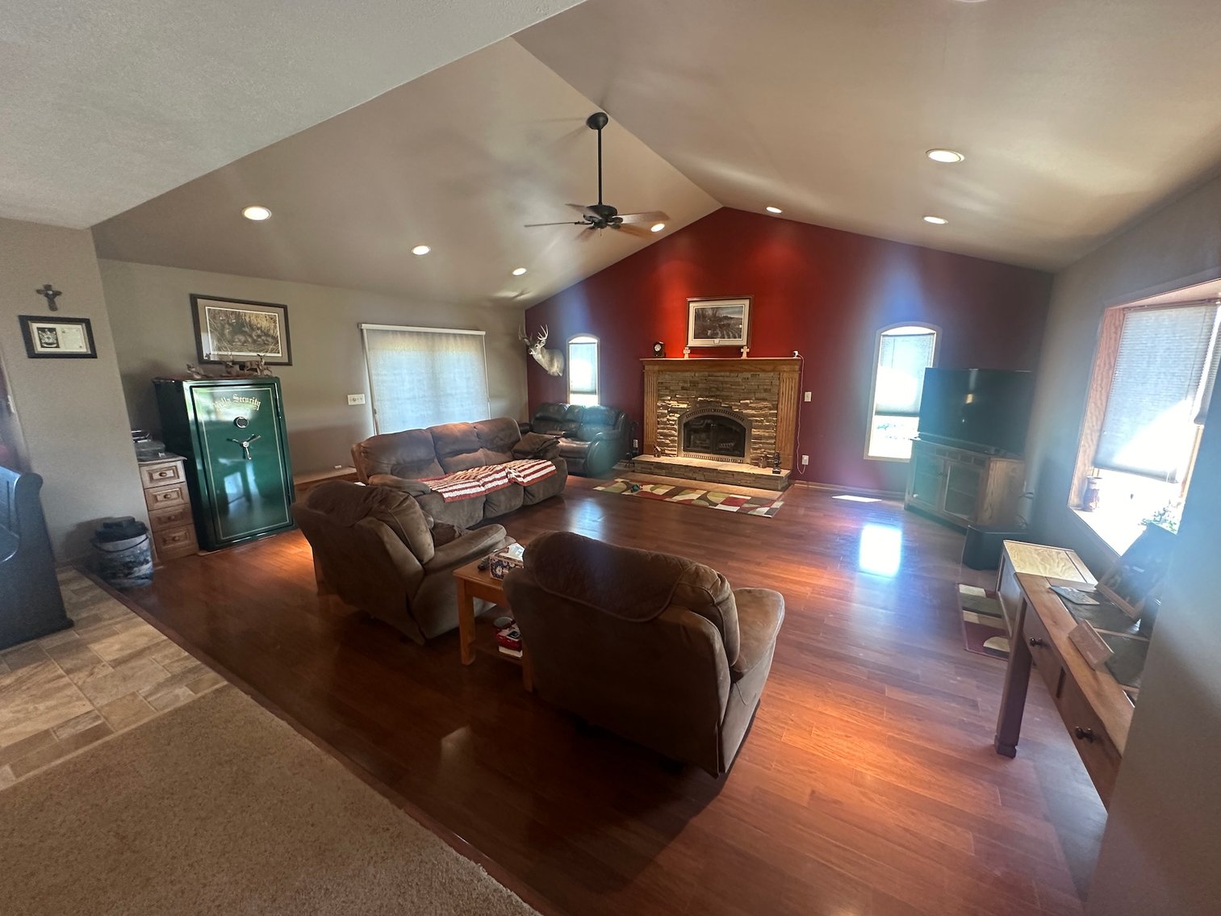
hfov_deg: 102.1
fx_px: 494
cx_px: 610
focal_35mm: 14
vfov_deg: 85.7
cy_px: 458
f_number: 2.2
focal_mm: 2.22
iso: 320
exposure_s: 1/60
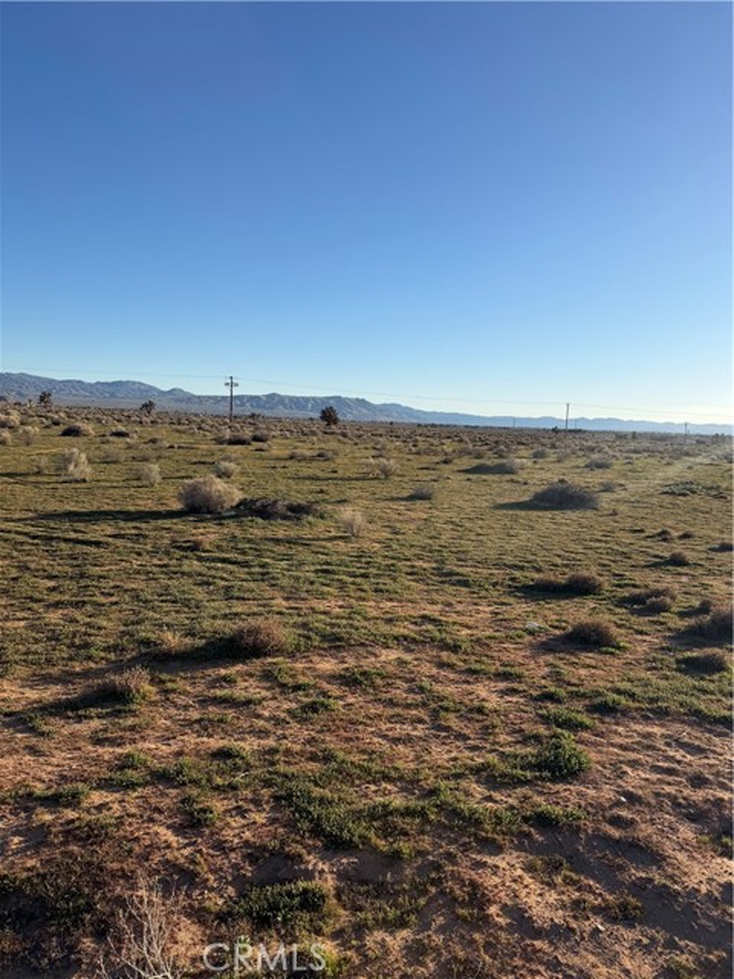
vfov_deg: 71.6
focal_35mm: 24
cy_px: 490
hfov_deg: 56.8
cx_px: 367
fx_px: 679
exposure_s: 1/4975
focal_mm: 6.76
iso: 80
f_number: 1.78
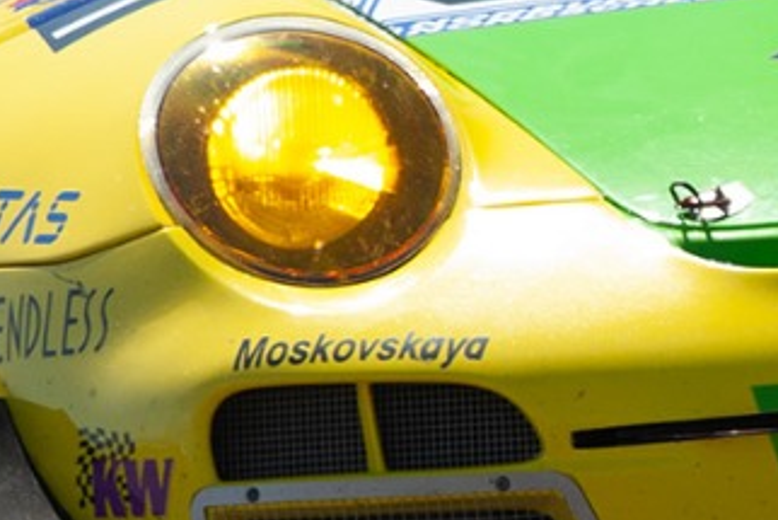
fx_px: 43477
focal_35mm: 2011
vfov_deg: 0.7
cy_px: -31
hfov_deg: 1.0
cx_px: 1310
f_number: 3.2
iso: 100
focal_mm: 400
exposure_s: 1/640
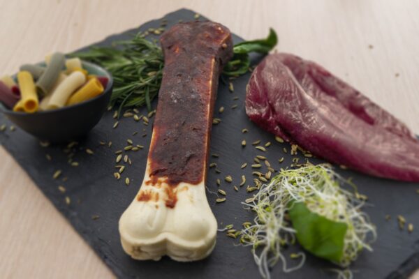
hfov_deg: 43.6
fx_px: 524
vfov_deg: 29.9
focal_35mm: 45
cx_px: 210
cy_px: 140
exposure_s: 1/200
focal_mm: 30
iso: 200
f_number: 4.5
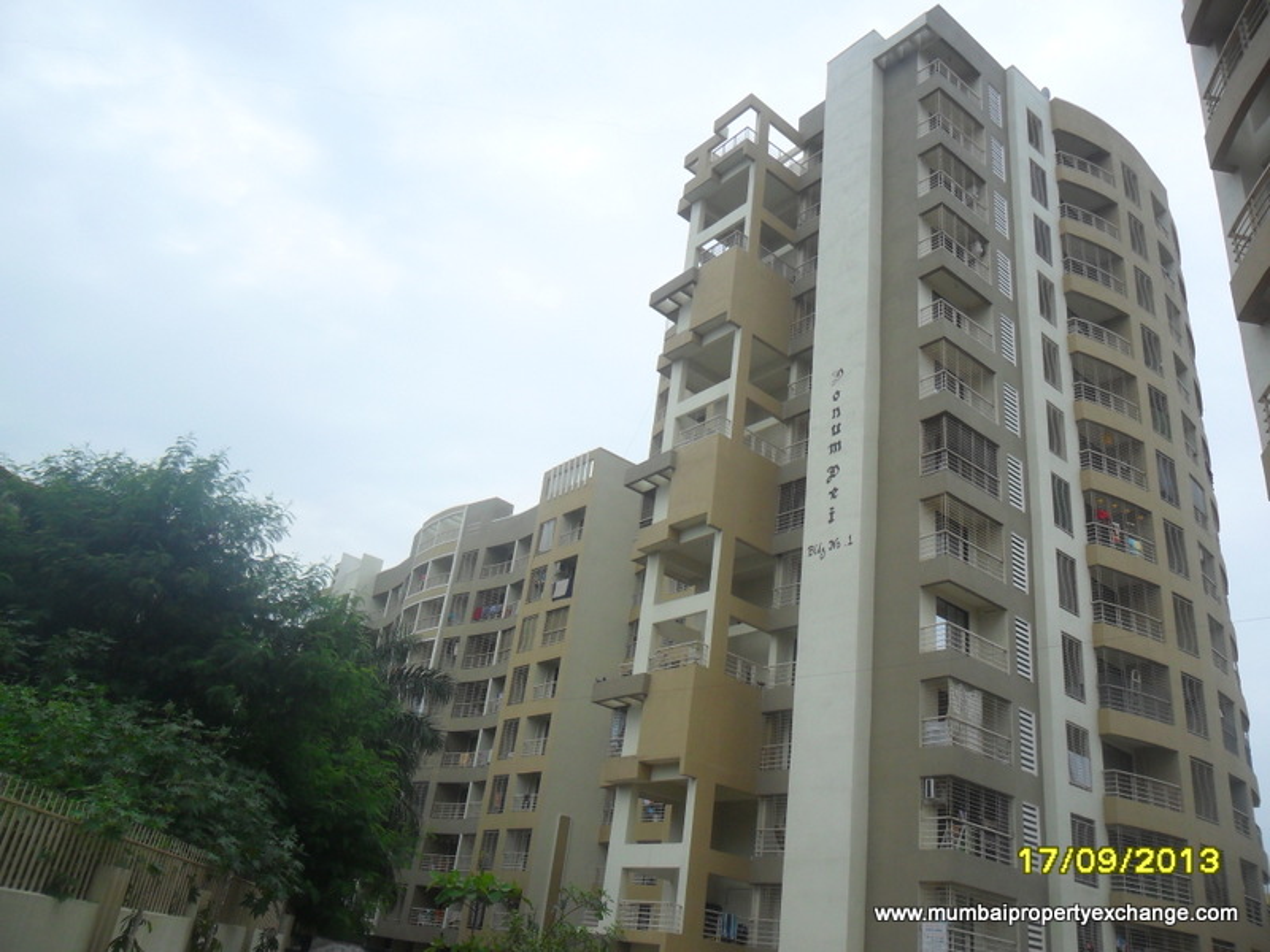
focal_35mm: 27
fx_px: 991
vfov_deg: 51.4
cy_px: 476
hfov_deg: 65.3
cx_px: 635
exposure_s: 1/1000
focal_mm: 4.9
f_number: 3.5
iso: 100
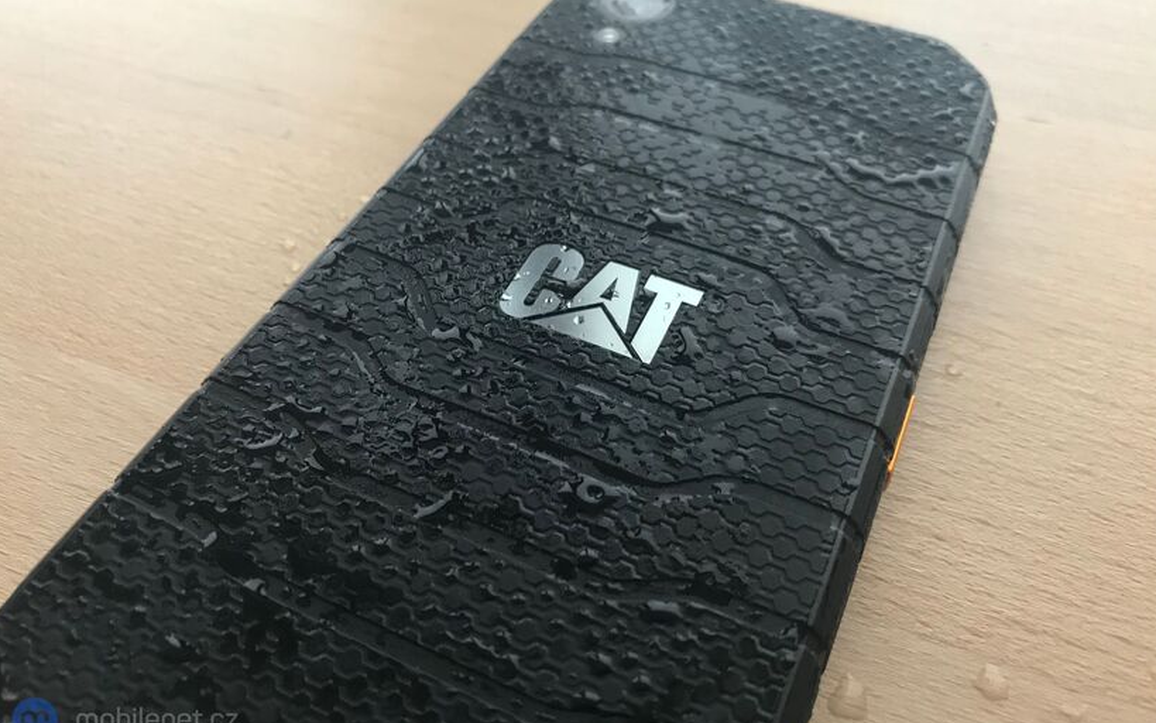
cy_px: 323
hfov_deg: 62.9
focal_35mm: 30
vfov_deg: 41.8
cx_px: 579
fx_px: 945
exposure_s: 1/17
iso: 64
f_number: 1.8
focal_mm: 3.99
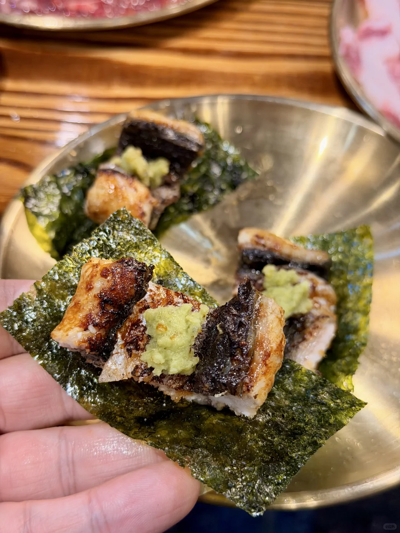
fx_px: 740
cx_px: 200
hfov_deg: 30.3
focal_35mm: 48
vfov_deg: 39.7
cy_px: 266
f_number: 1.78
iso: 100
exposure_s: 1/50
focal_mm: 6.76
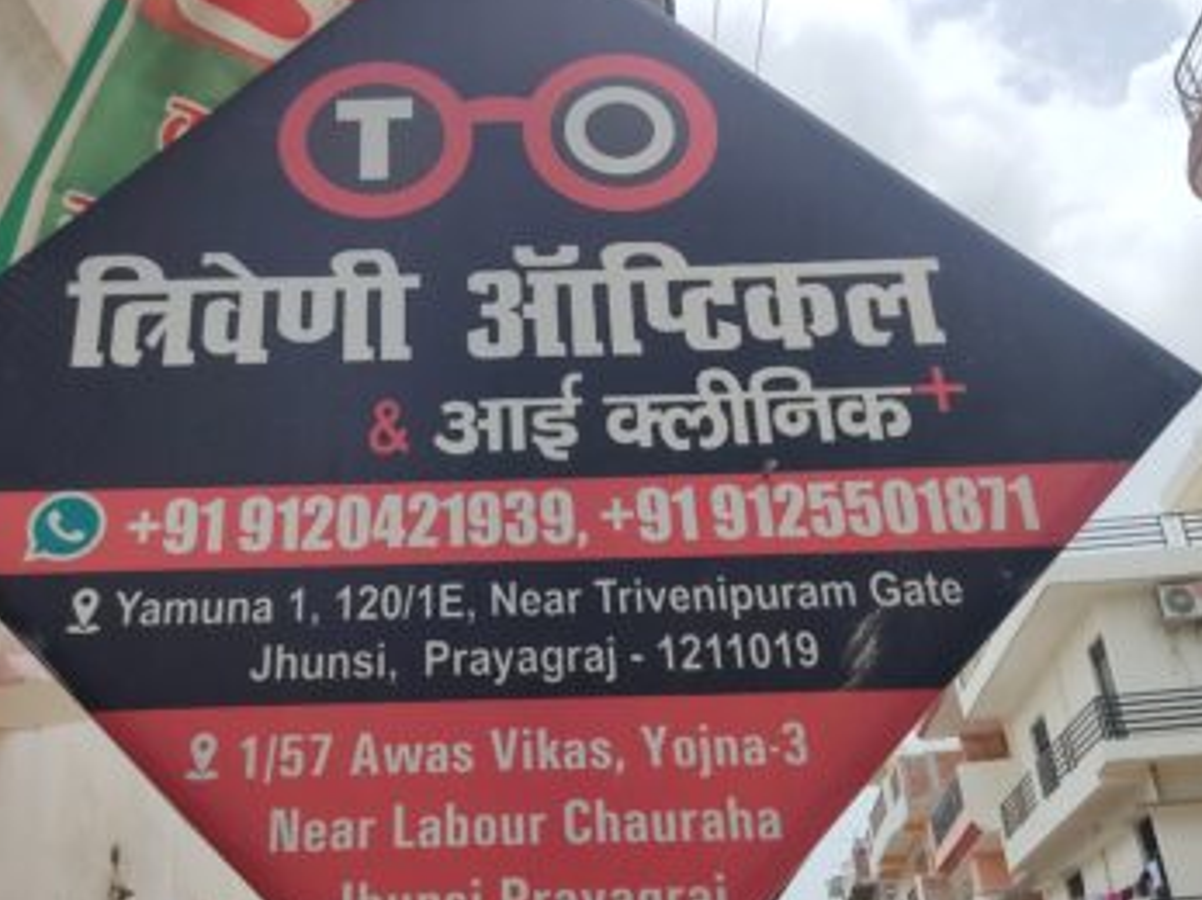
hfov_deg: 59.8
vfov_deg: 46.8
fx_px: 1041
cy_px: 440
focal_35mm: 30
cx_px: 523
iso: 100
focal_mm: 4.74
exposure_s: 1/1708
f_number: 1.79
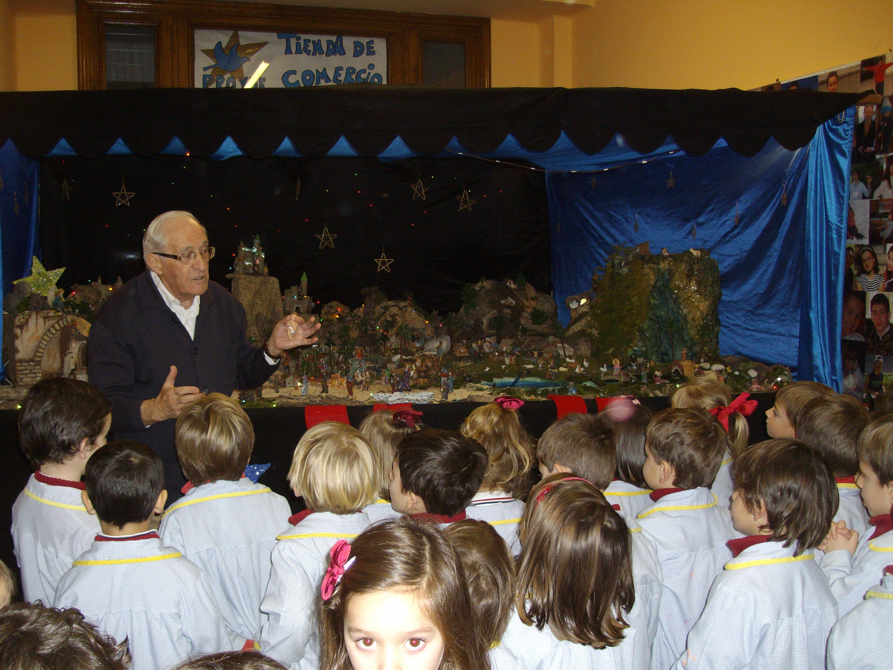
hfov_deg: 51.4
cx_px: 446
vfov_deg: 39.7
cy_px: 335
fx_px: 929
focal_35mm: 36
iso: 160
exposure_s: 1/50
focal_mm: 6
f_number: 2.7
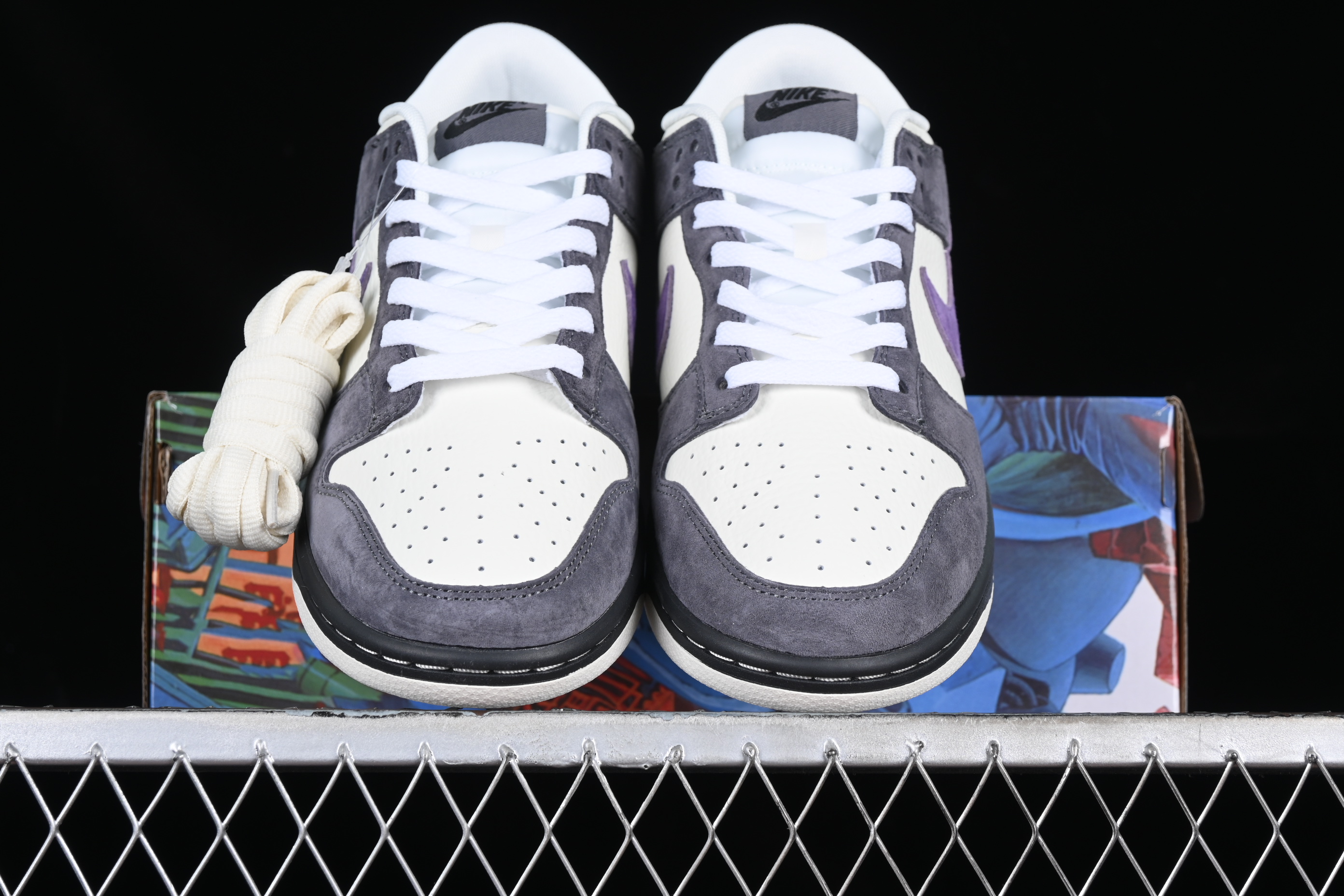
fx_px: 2800
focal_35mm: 75
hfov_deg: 27.0
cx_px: 672
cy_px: 448
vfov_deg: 18.2
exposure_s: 1/80
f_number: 7.1
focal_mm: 50
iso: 160
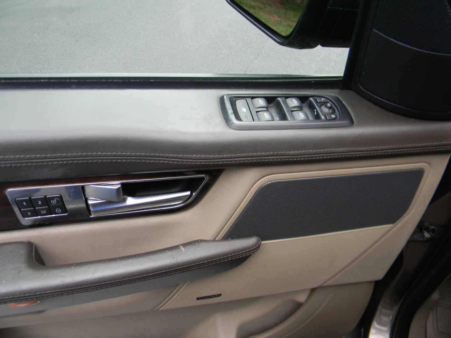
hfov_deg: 63.4
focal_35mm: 28
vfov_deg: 49.7
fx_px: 365
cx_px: 226
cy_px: 169
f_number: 3.5
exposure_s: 1/137
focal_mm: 5
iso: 80
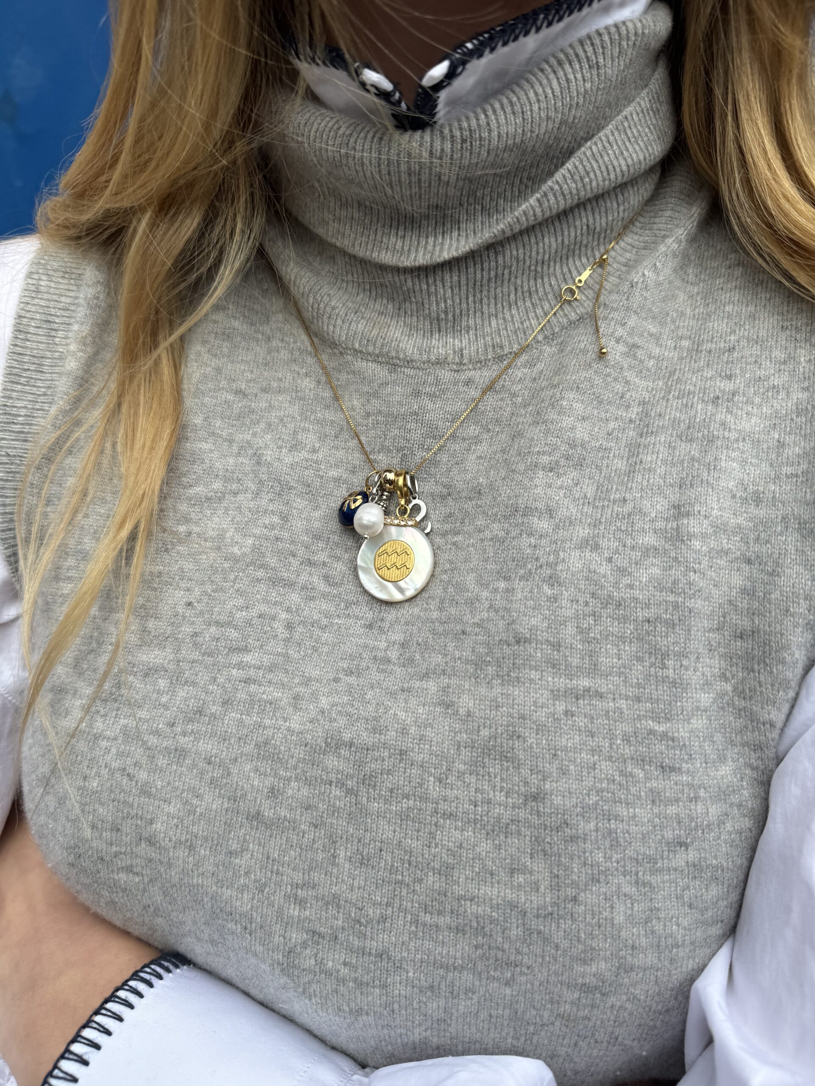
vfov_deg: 71.6
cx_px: 408
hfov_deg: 56.8
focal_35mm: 24
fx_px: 753
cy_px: 543
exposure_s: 1/1980
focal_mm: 6.76
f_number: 1.78
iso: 80
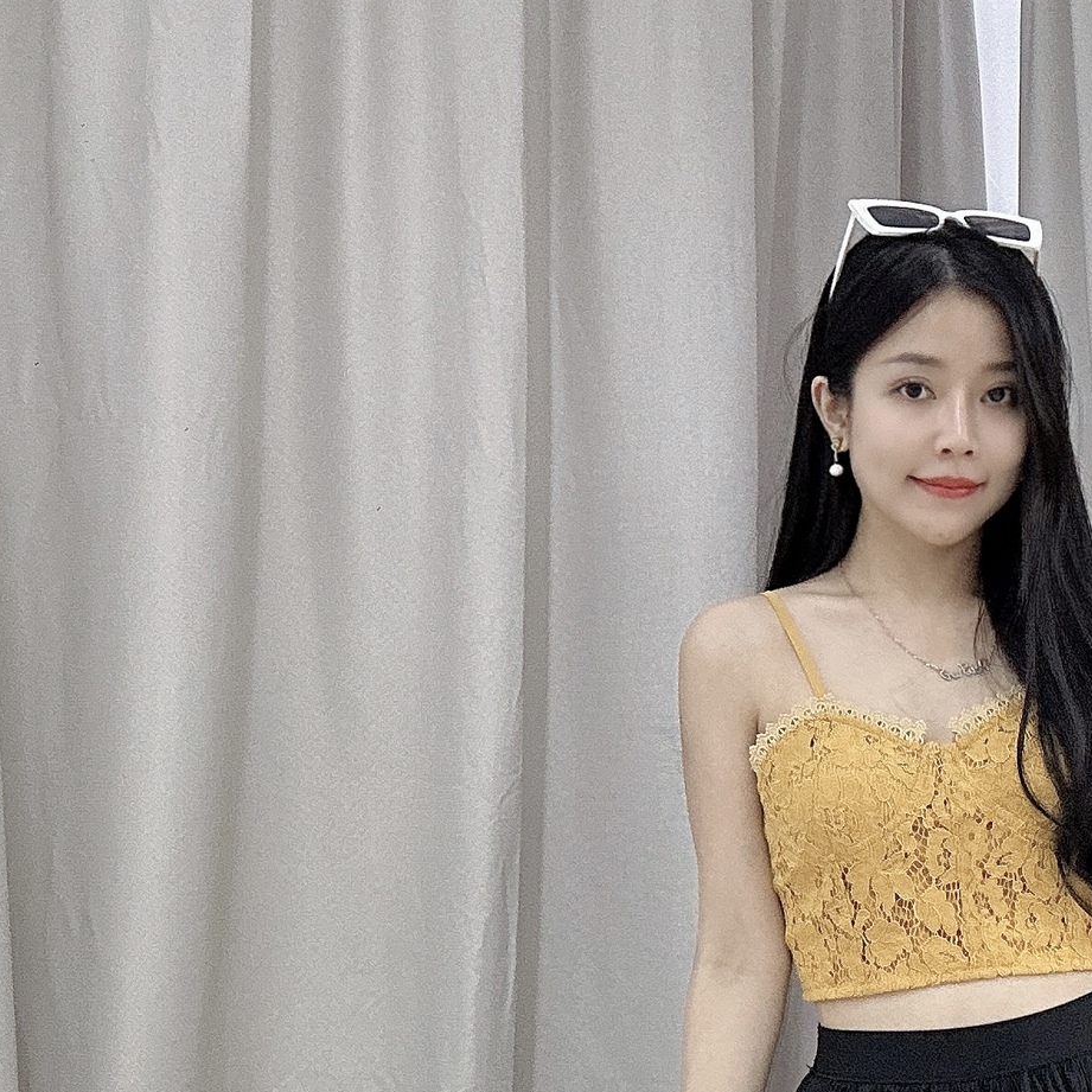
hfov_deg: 31.0
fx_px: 1892
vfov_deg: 28.1
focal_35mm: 53
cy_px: 1318
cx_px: 949
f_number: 1.9
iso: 100
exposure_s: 1/50
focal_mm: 2.69
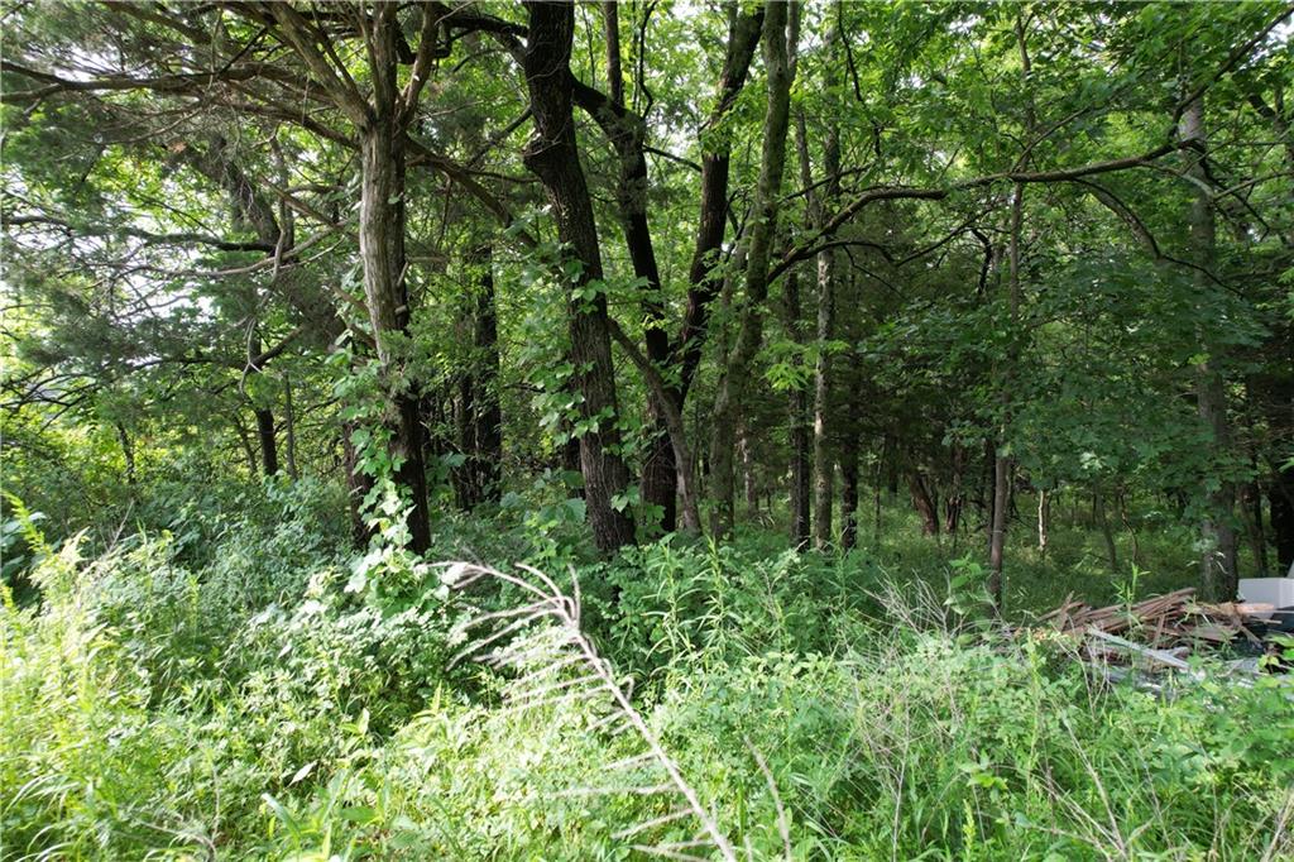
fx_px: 790
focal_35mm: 22
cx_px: 647
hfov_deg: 78.6
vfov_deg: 57.2
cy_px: 431
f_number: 2.8
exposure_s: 1/160
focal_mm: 8.38
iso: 100
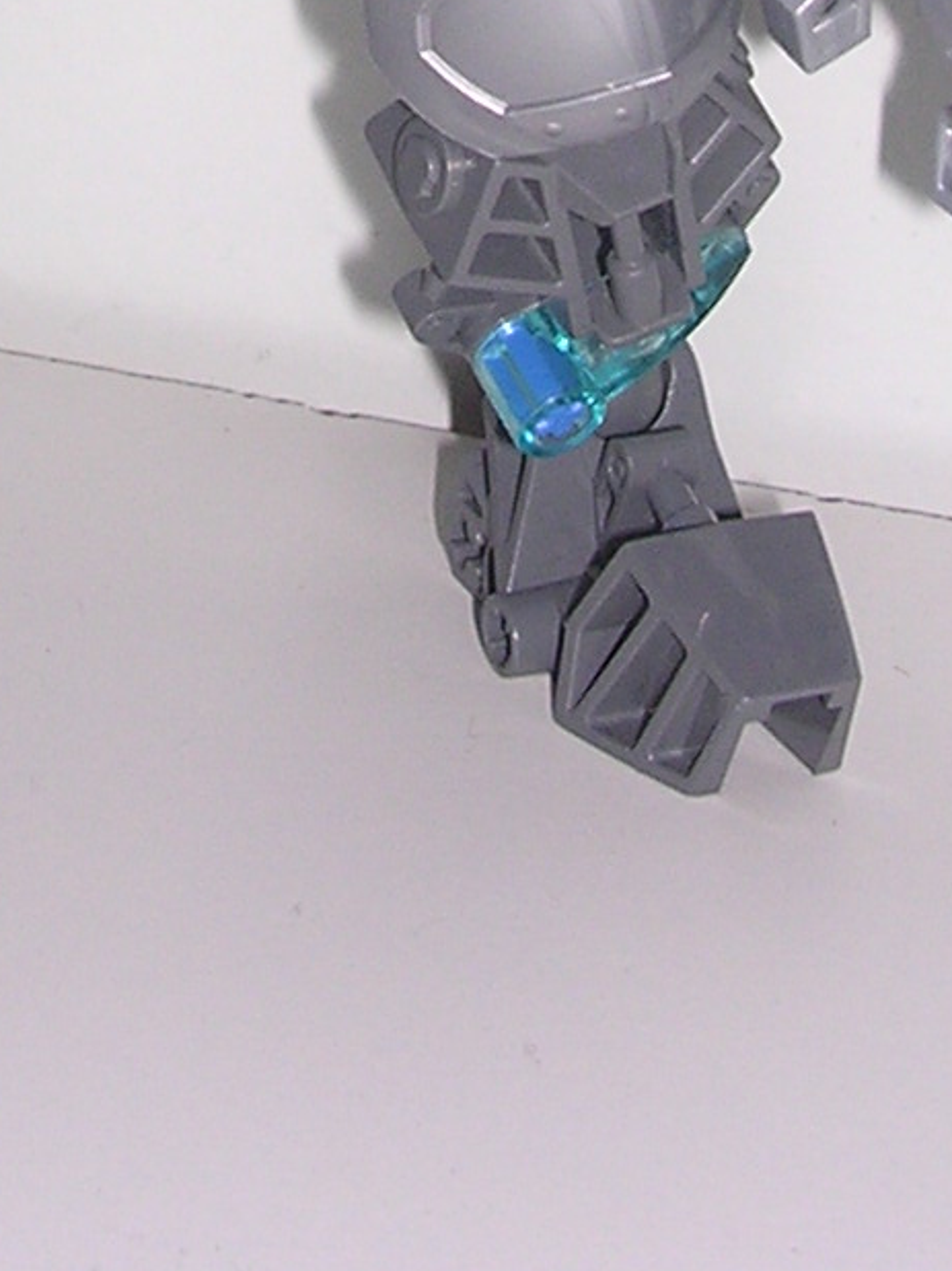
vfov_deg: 14.6
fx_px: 4623
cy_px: -648
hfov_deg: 11.7
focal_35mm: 126
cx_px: 183
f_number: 2.8
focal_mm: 5.8
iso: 100
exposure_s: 1/60.1
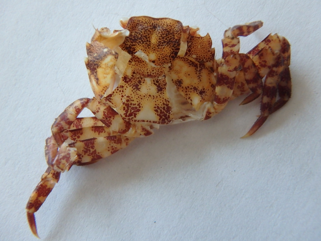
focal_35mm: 49
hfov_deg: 38.9
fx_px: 454
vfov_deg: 29.7
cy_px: 120
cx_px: 160
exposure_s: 1/60
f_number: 5.2
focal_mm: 8.7
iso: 640
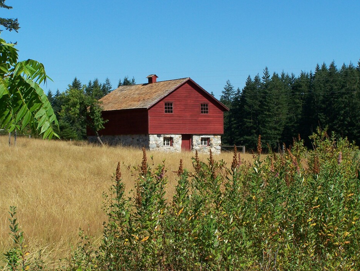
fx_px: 781
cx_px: 191
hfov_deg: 26.0
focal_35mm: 75
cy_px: 137
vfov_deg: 19.7
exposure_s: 1/500
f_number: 6.3
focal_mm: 11.5
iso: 80
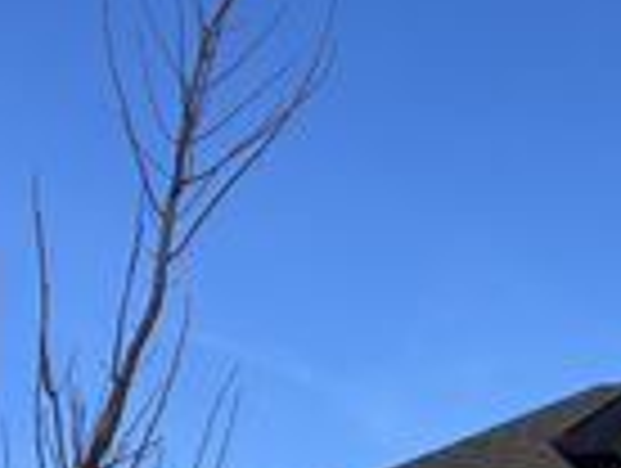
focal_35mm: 94
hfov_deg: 17.2
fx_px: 1689
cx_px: 1112
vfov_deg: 14.9
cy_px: 659
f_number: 1.5
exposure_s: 1/1972
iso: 50
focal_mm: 5.7
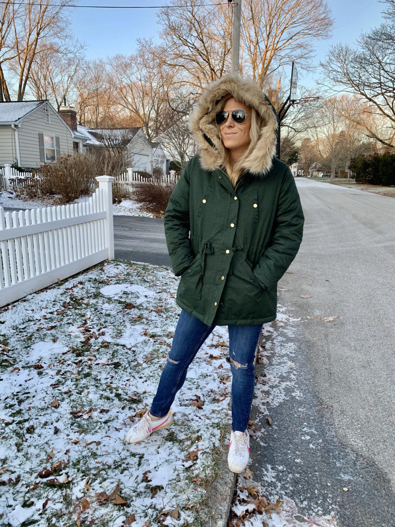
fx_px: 396
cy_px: 264
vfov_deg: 67.3
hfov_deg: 53.1
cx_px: 198
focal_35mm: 26
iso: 32
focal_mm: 4.25
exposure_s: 1/122
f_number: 1.8
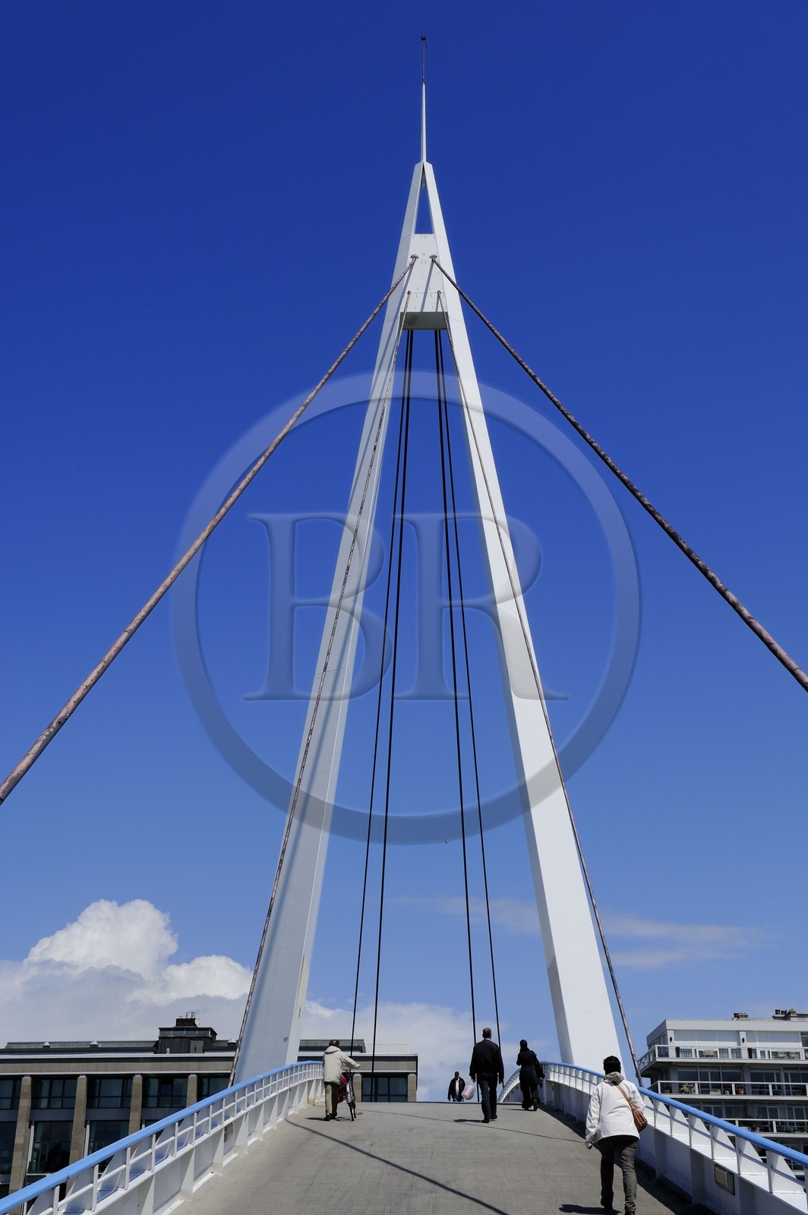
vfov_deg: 46.4
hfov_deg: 31.8
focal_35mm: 42
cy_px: 608
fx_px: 1416
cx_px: 404
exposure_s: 1/250
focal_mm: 42
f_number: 14
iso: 200
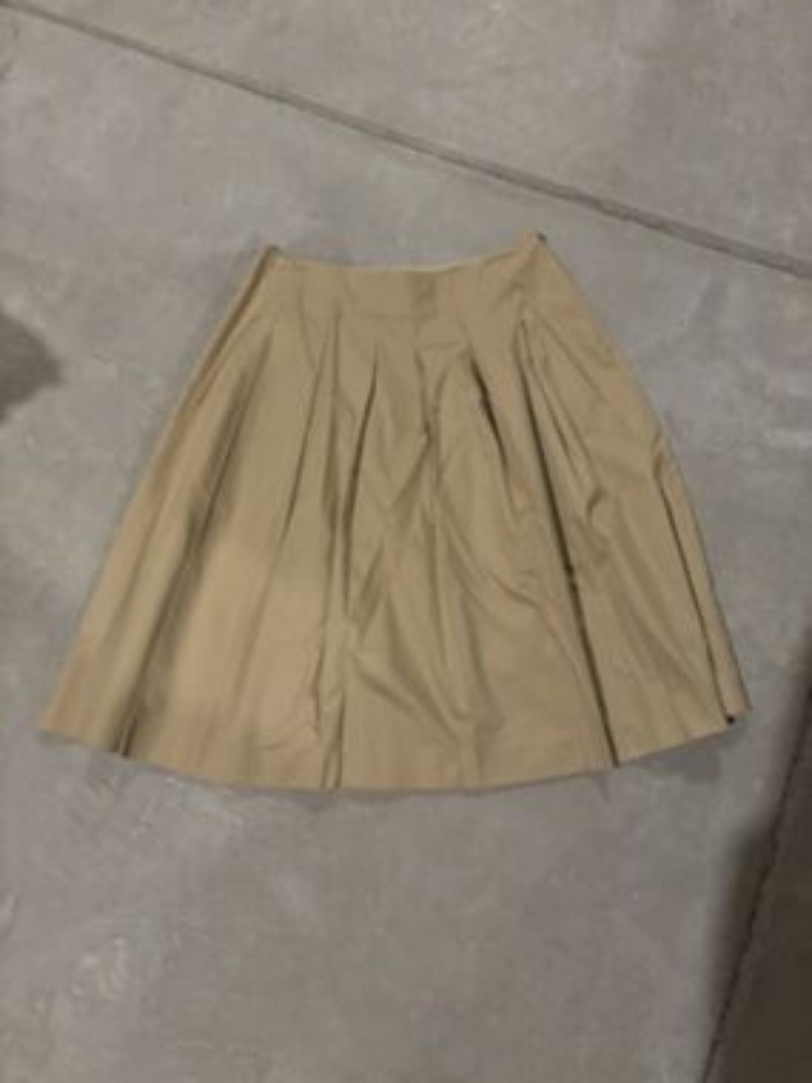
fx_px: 813
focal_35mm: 26
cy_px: 542
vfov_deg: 67.3
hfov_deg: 53.1
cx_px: 406
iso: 500
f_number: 1.6
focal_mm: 5.96
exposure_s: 1/30
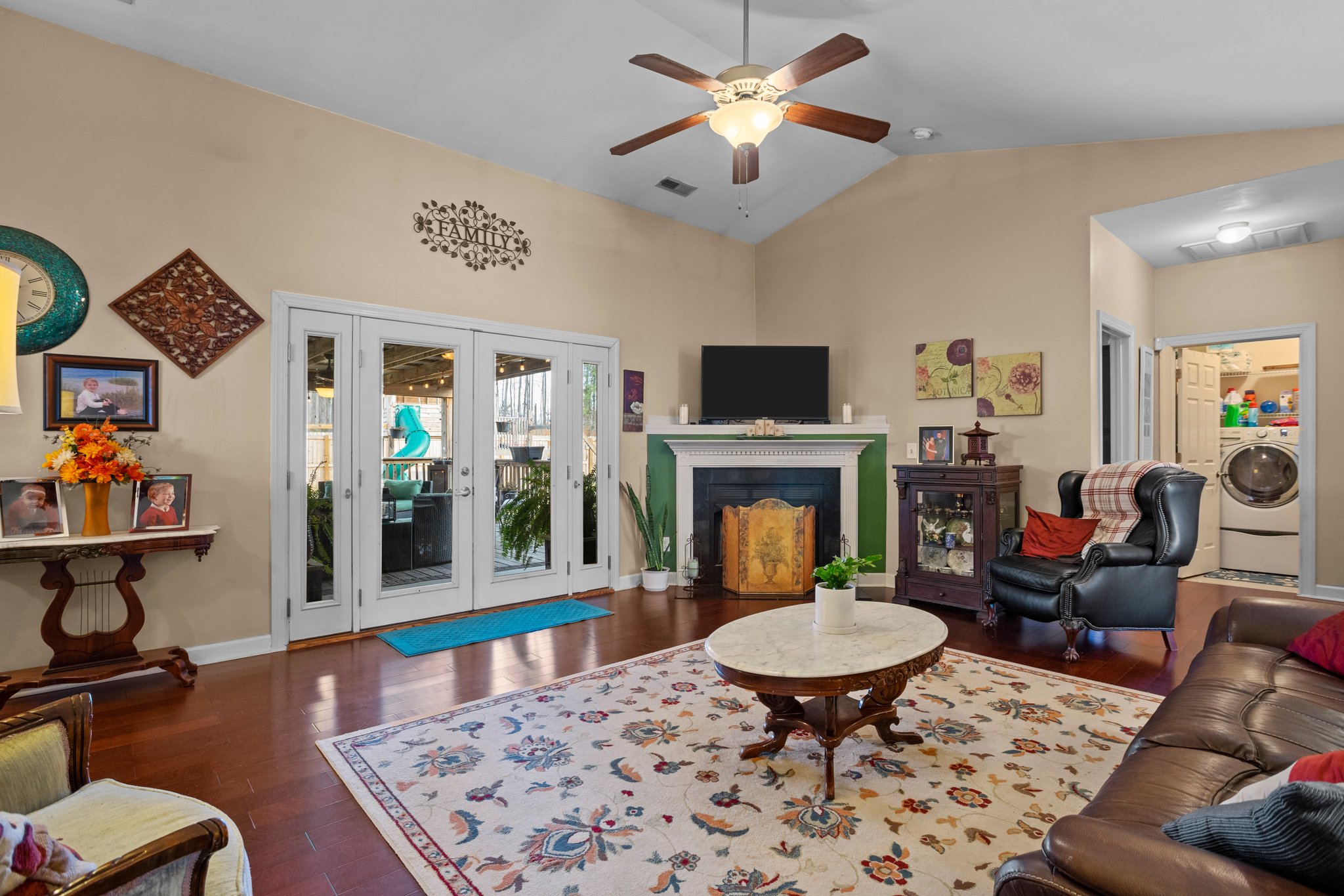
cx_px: 672
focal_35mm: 17
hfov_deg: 93.3
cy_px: 448
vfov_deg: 70.4
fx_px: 635
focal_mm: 17
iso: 400
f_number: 8
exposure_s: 1/2
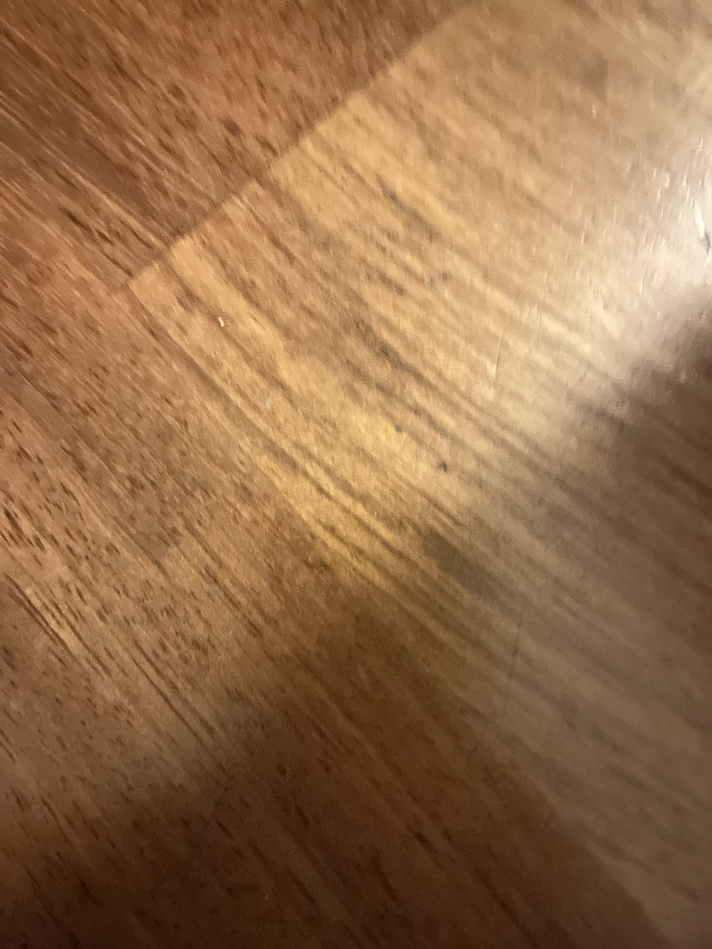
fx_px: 713
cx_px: 356
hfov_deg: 53.1
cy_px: 474
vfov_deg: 67.3
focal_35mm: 26
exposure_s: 1/14
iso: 2000
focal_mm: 5.1
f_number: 1.6
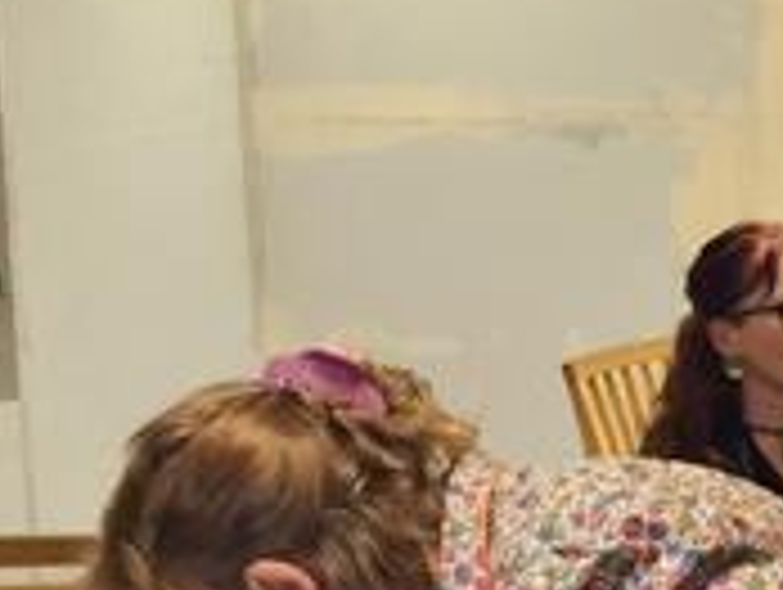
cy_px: 509
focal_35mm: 152
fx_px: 3443
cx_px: 1354
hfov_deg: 12.1
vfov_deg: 9.7
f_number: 1.8
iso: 500
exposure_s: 1/25
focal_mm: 5.4
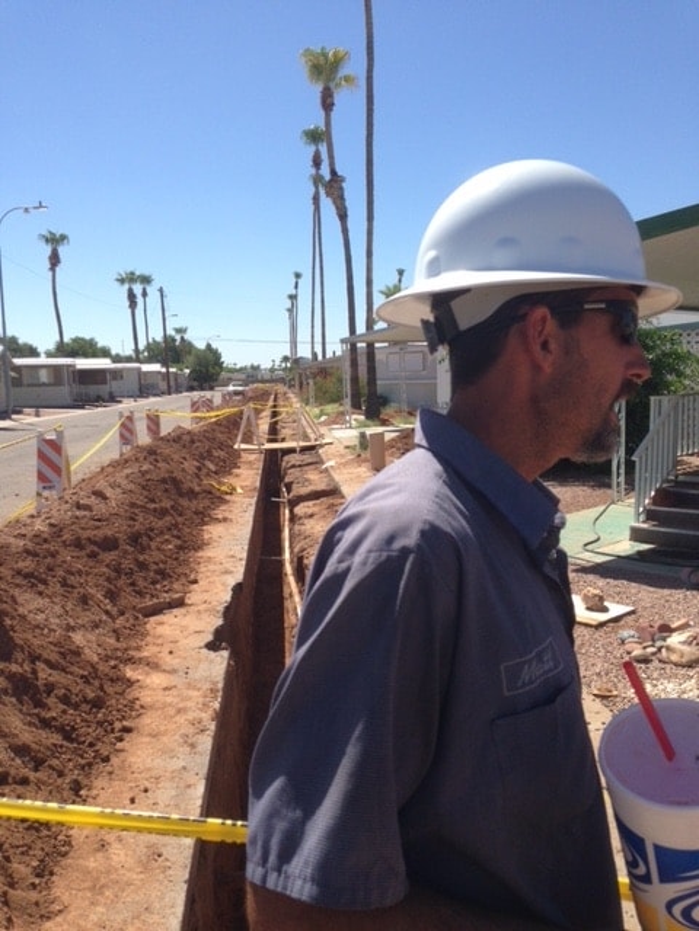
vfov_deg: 55.4
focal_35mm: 33
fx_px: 888
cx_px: 350
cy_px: 466
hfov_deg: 42.9
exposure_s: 1/1506
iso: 50
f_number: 2.4
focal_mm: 4.13
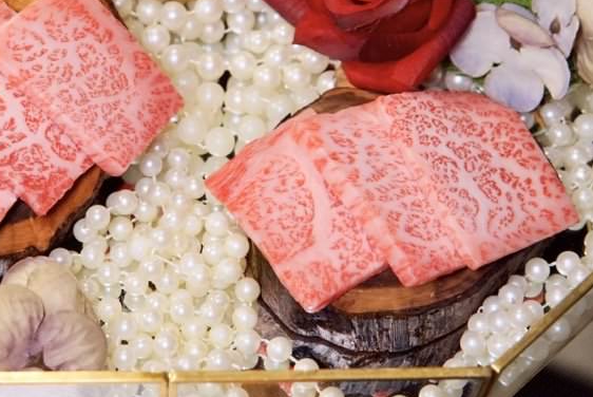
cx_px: 148
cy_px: 110
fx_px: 1319
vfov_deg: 17.0
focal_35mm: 80
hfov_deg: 25.0
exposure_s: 1/160
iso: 1250
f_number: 4
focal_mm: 30
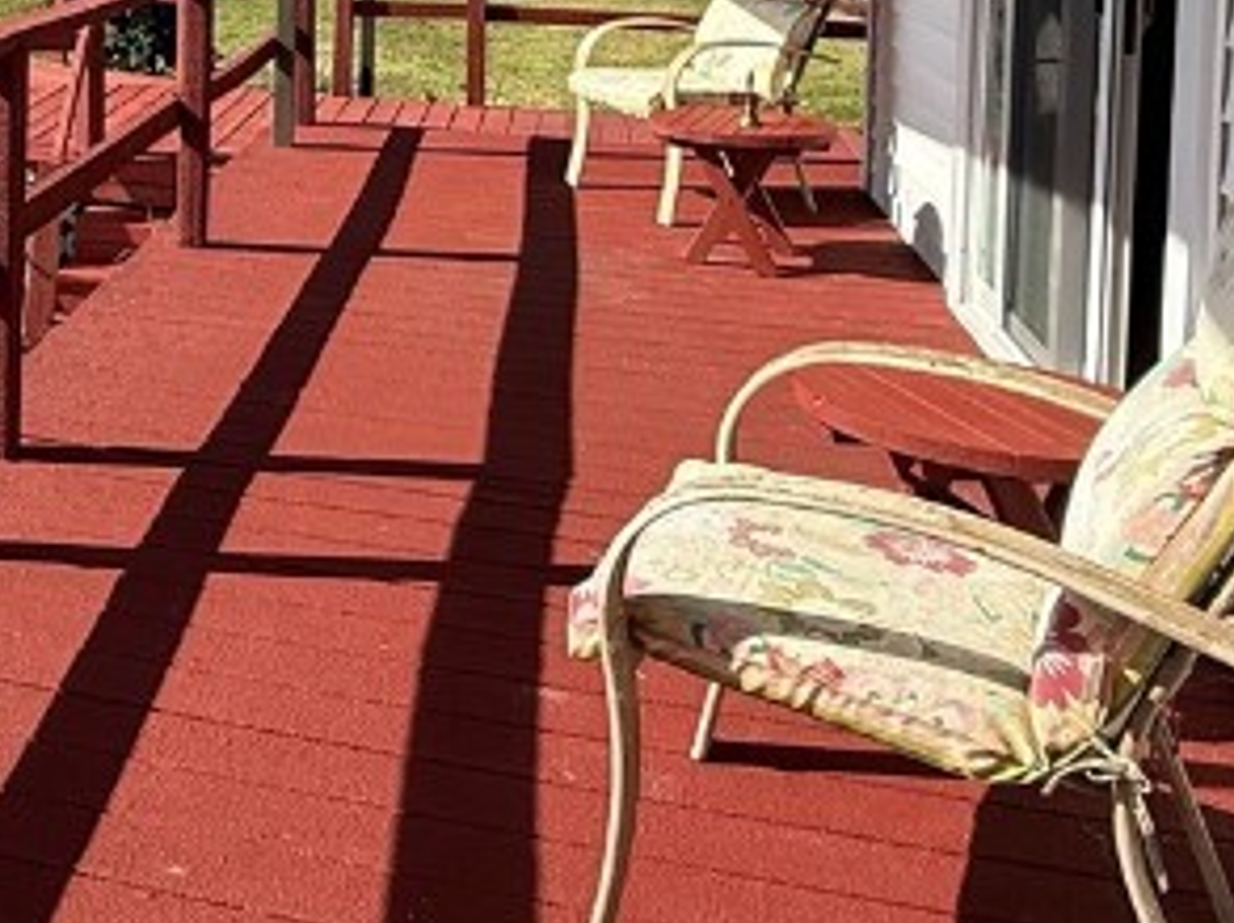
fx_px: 1745
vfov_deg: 26.9
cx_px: 34
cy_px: -122
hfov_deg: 35.6
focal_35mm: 49
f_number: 2.2
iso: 50
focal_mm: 2.22
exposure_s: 1/1572
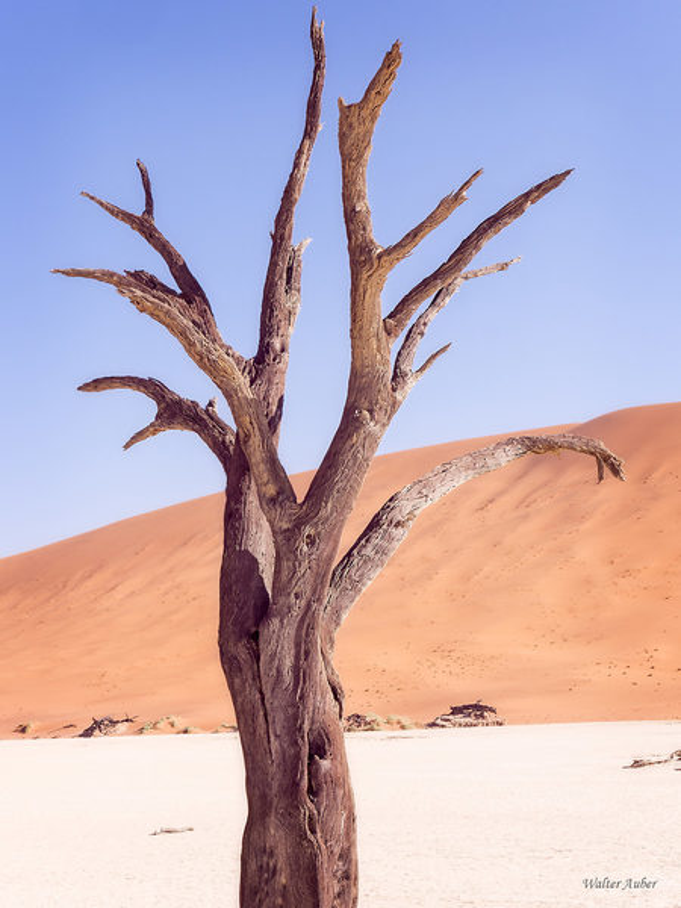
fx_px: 1469
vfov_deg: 34.3
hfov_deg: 26.1
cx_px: 340
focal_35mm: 56
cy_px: 454
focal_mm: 28
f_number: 14
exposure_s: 1/100
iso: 200
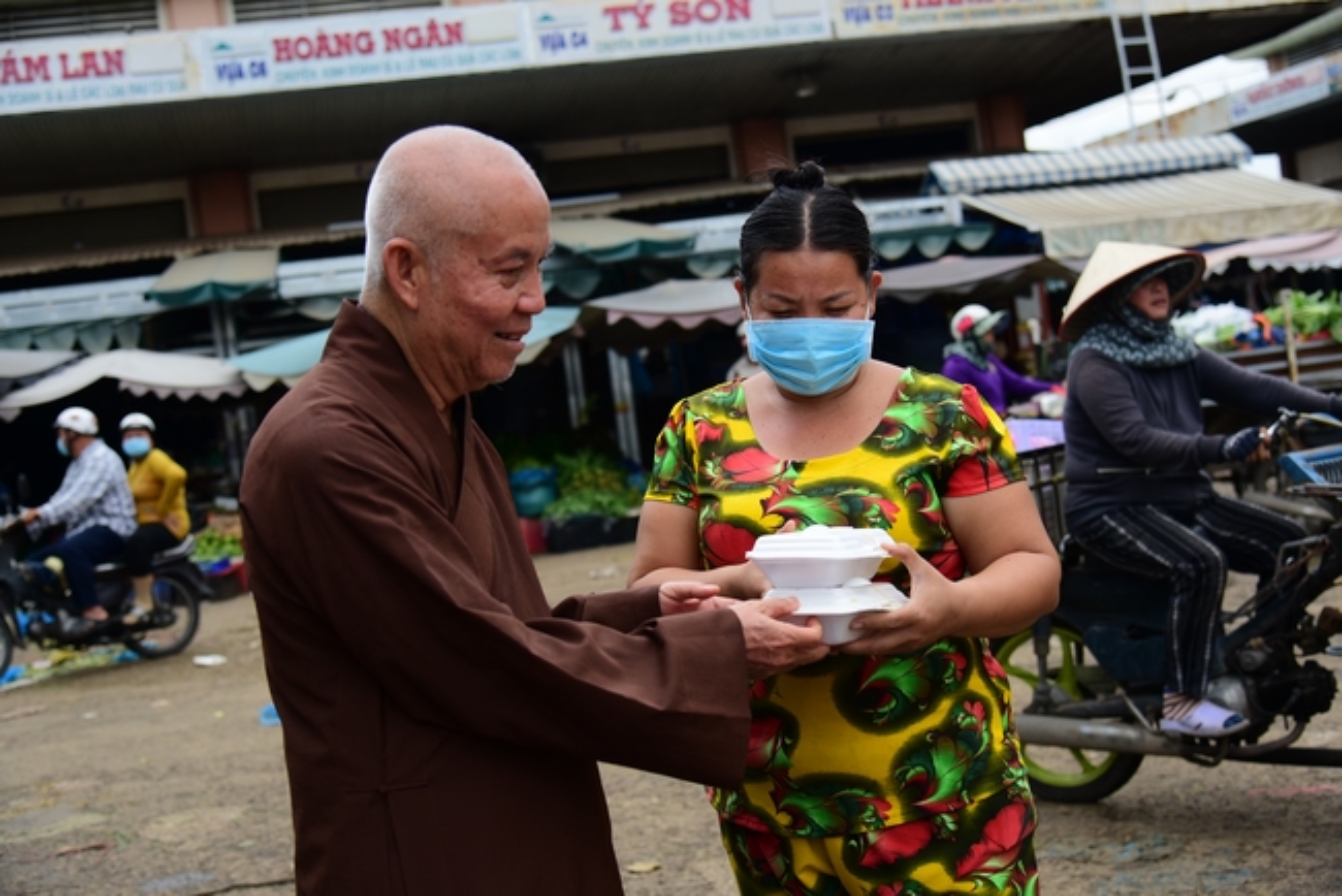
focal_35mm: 46
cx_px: 671
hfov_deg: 42.7
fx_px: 1715
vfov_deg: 29.3
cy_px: 448
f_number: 4
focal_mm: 46
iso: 320
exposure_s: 1/1250
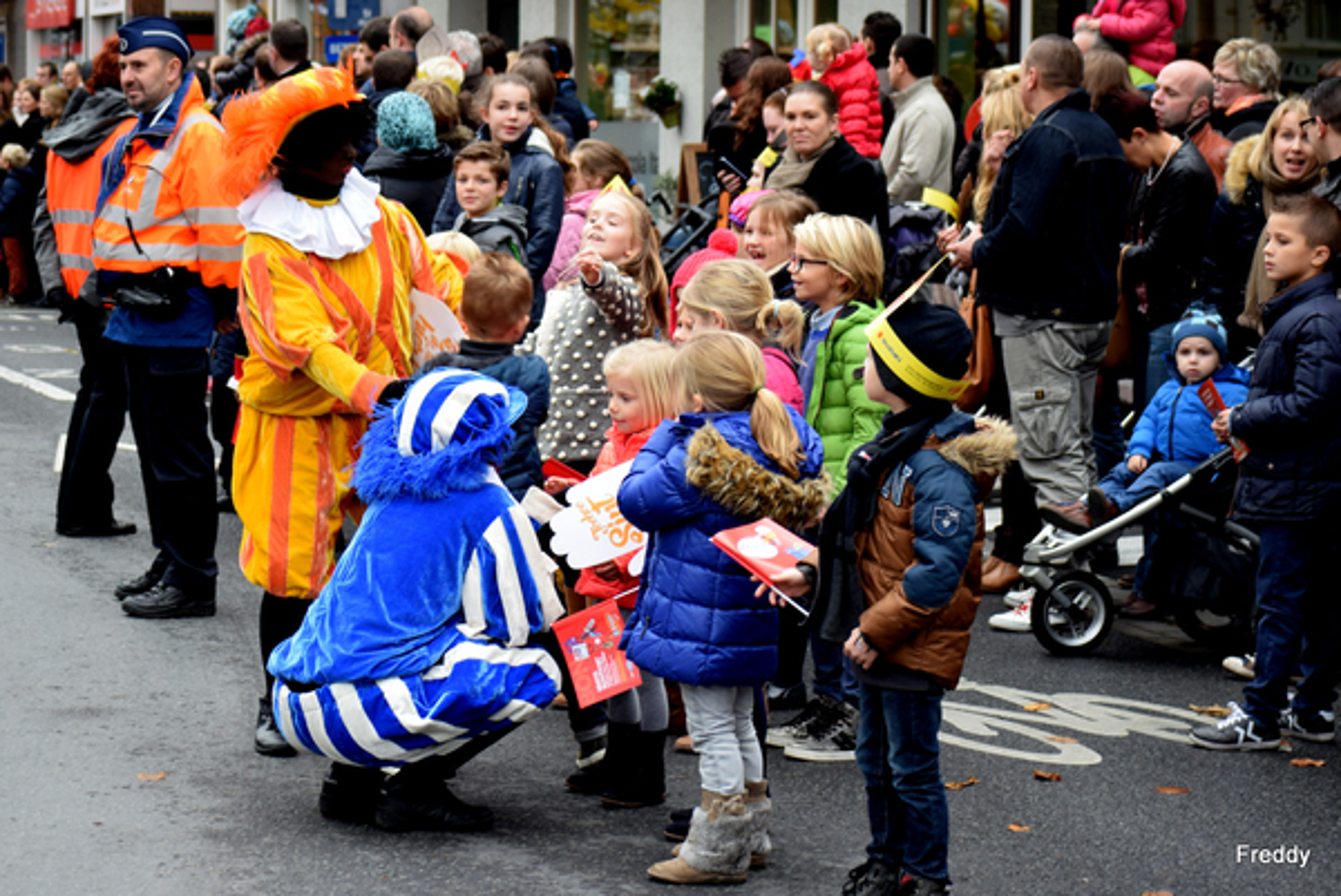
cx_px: 670
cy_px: 448
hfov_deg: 24.6
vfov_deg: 16.6
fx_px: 3075
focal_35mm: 82
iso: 400
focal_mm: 55
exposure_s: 1/80
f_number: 4.5
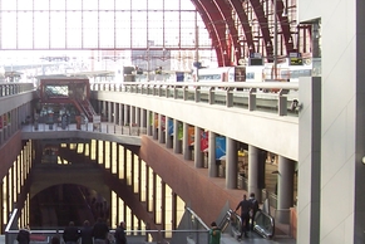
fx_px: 710
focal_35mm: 70
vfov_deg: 19.4
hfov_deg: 28.1
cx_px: 60
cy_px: 103
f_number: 2.7
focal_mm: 5.6
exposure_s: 1/90
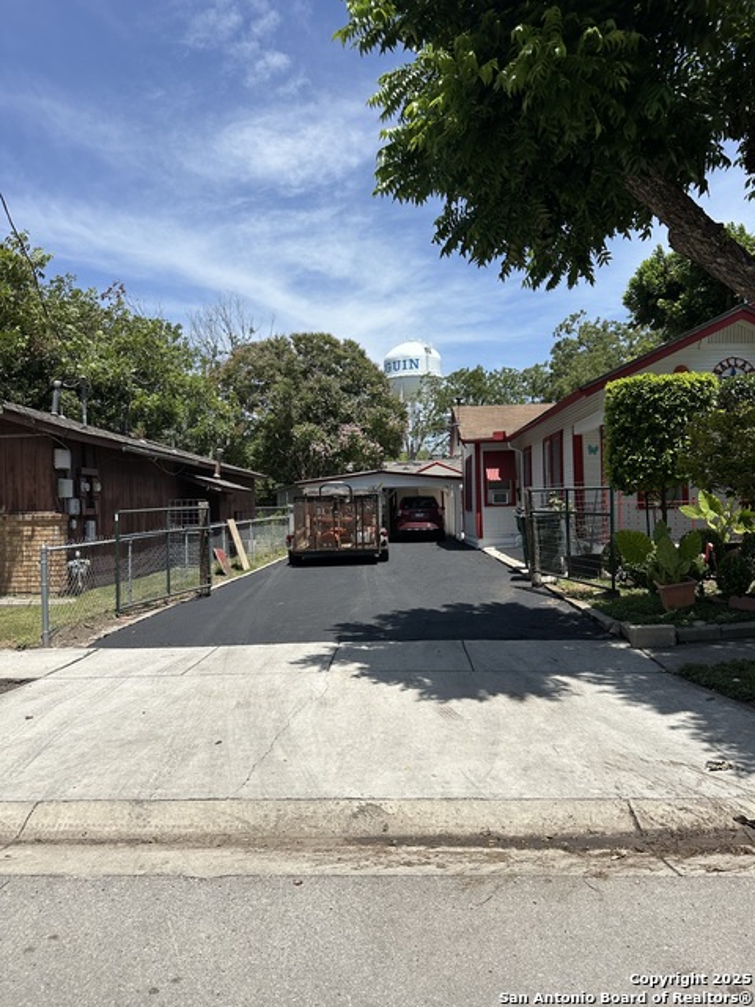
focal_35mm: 24
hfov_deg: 56.8
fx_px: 698
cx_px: 378
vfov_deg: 71.6
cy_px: 504
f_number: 1.78
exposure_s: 1/6211
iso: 80
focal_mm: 6.86
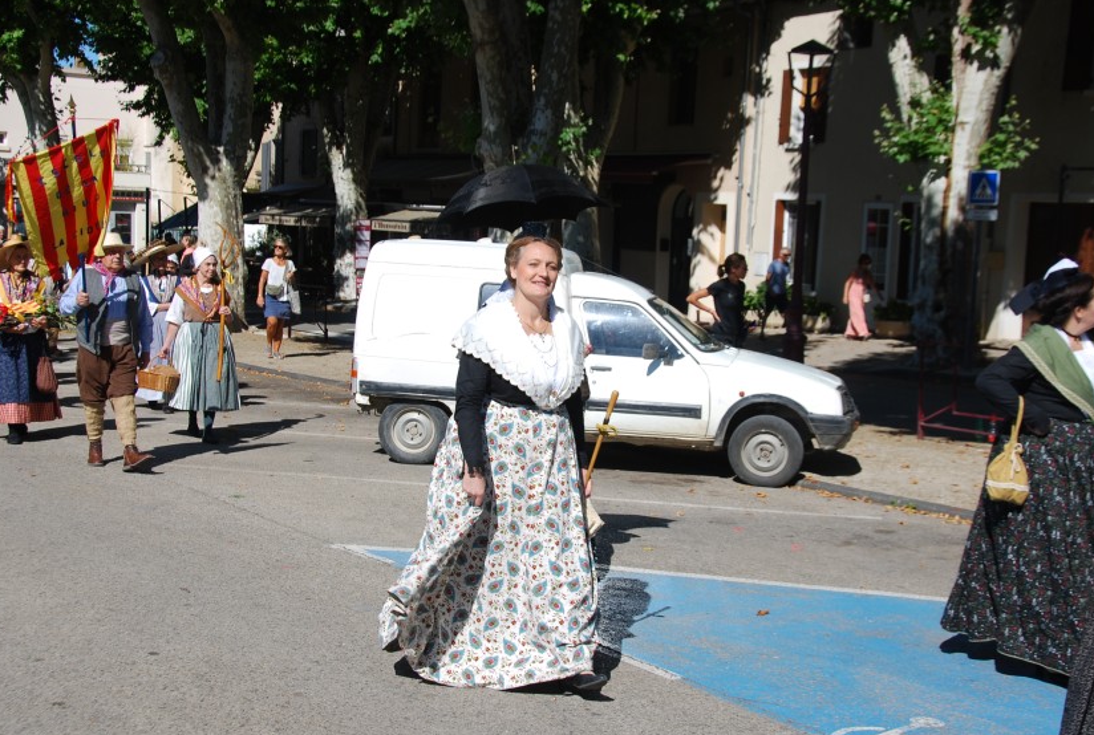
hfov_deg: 38.1
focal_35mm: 52
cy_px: 373
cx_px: 534
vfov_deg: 26.1
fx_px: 1584
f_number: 9
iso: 100
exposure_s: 1/320
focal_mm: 32
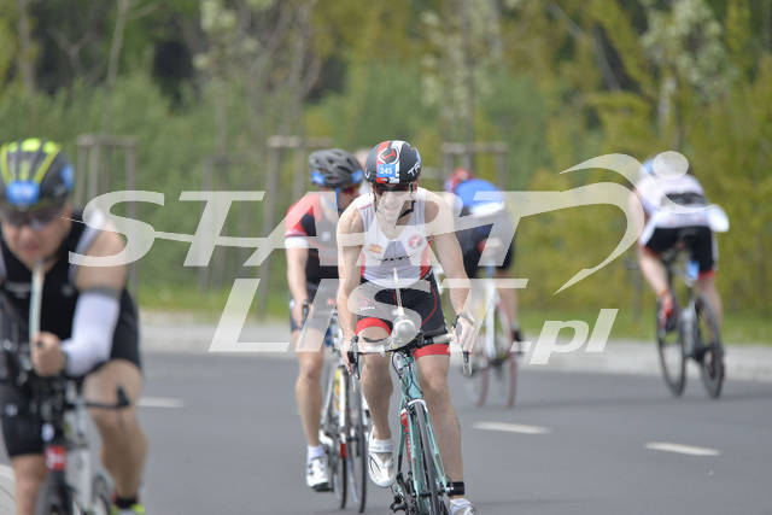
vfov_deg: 2.3
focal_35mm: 600
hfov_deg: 3.4
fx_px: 12869
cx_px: 386
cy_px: 258
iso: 800
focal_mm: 600
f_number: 6.3
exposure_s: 1/2000
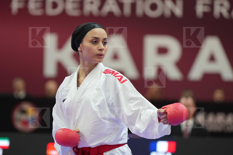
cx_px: 116
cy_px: 78
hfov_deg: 8.2
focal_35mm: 252
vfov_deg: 5.5
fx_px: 1631
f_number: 2.8
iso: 1600
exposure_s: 1/1000
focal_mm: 168
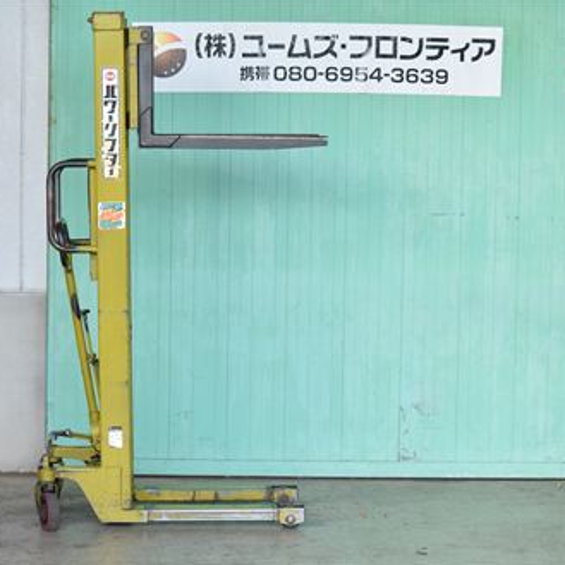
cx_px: 156
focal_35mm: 107
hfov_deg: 16.3
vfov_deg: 16.3
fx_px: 1969
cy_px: 283
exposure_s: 1/640
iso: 1250
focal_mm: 55
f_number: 6.3
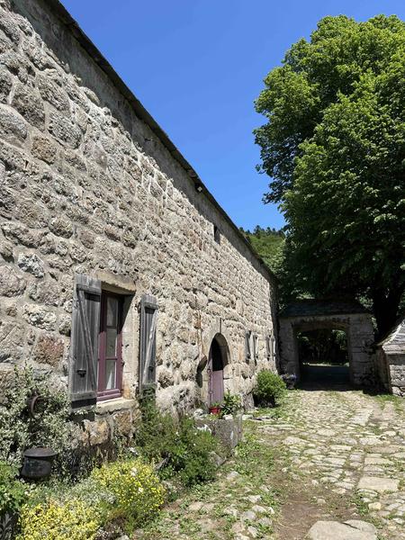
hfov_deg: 53.1
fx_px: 406
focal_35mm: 26
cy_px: 270
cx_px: 202
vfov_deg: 67.3
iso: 50
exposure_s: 1/2463
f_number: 1.6
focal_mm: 5.1
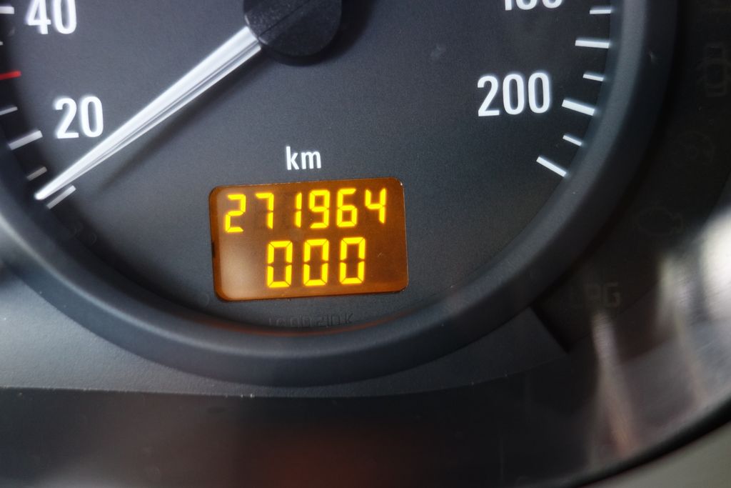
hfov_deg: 65.5
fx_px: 569
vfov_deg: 46.4
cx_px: 366
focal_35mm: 28
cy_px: 244
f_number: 1.8
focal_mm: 10.4
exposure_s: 1/30
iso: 320
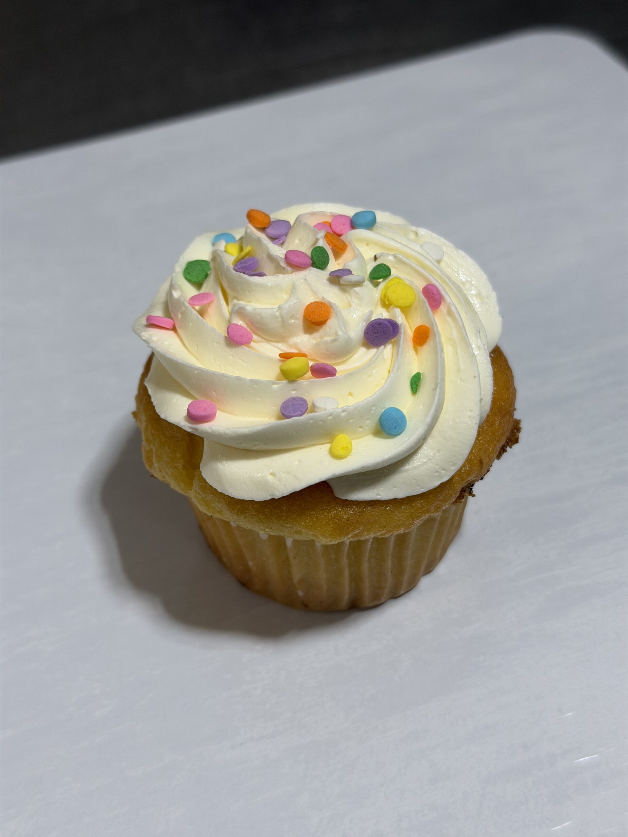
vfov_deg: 39.7
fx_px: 1161
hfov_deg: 30.3
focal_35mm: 48
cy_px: 418
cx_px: 314
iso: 50
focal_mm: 6.76
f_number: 1.78
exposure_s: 1/124
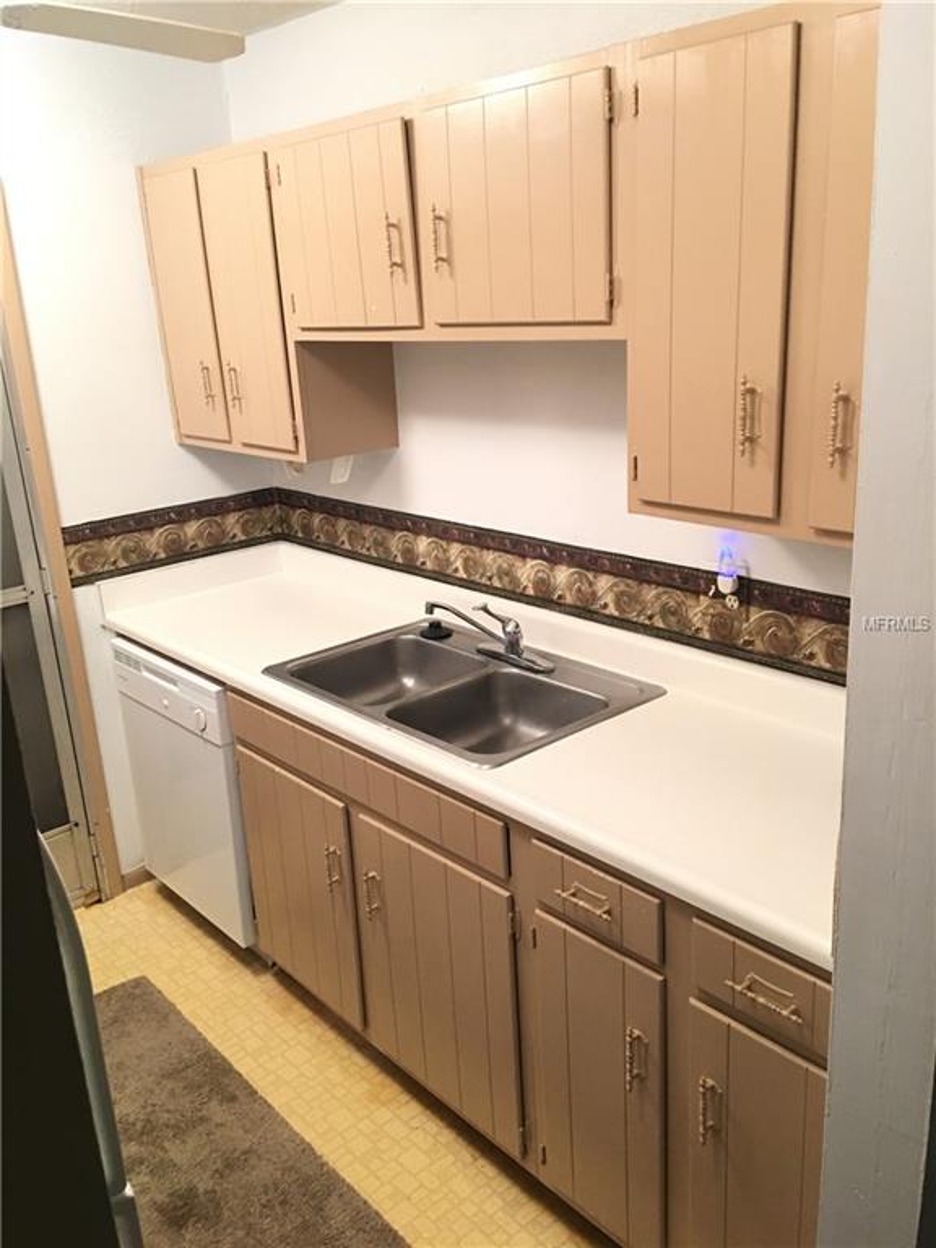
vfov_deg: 61.7
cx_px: 468
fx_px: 1046
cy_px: 624
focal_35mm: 29
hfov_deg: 48.2
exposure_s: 1/15
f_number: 2.2
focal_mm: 4.15
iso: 64
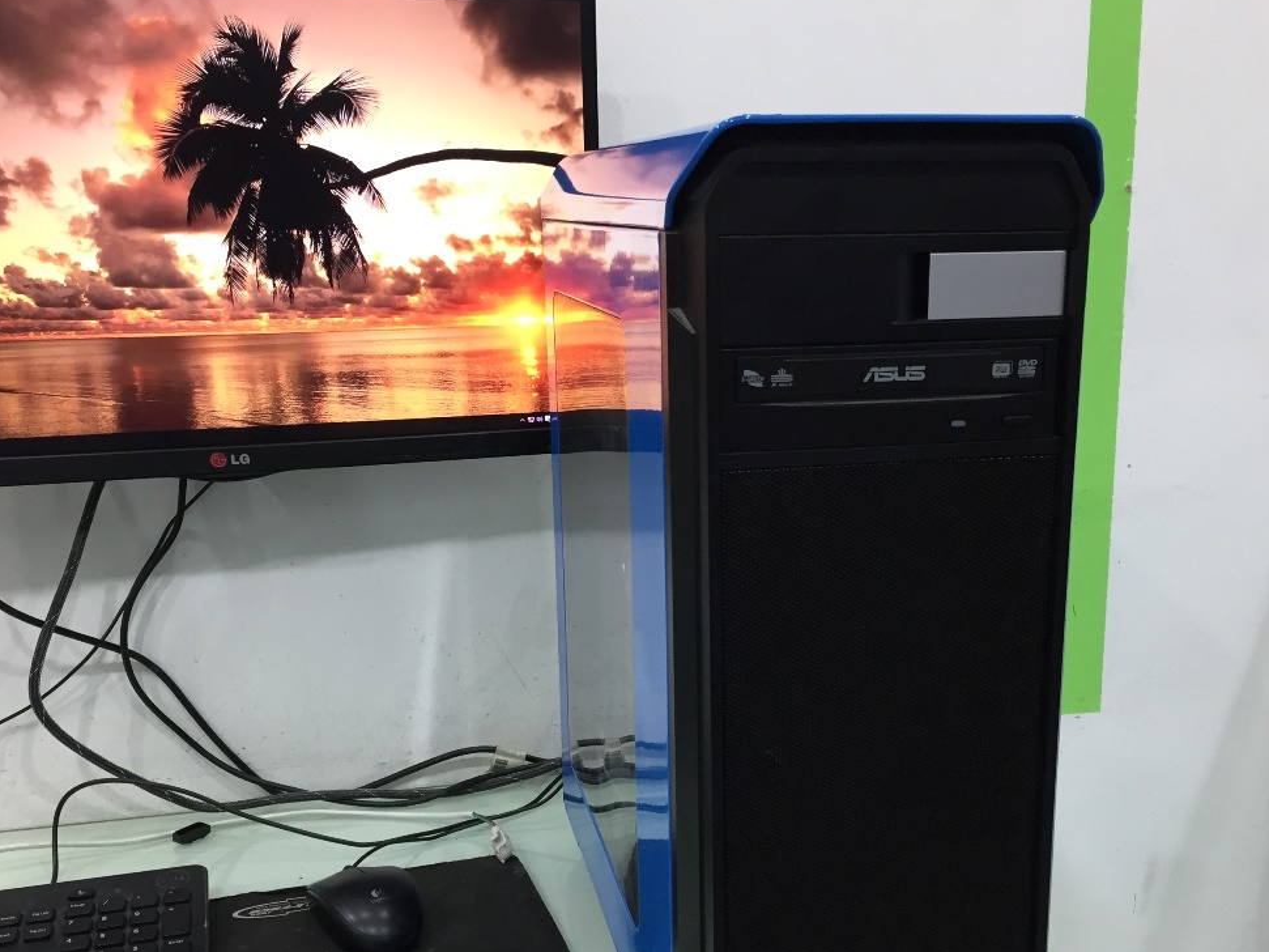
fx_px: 1430
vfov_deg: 36.5
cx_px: 725
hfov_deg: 47.7
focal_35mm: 39
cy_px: 623
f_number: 2.2
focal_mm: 4.15
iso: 100
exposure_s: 1/33
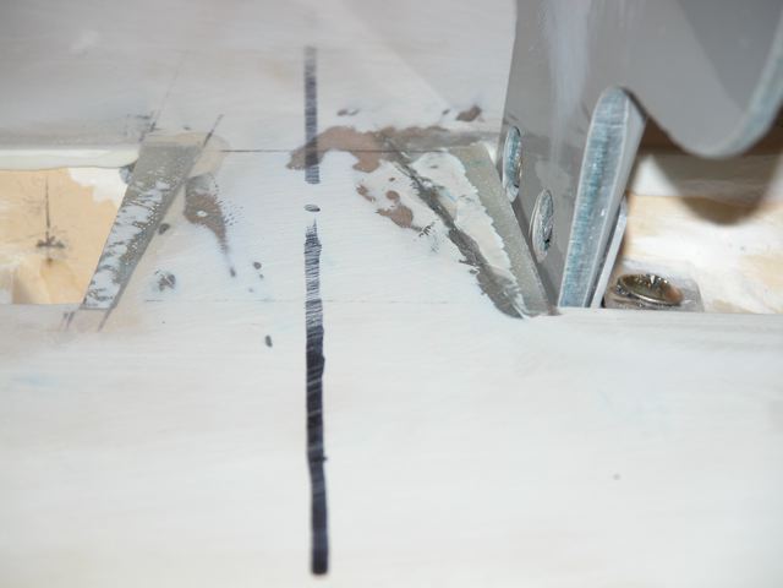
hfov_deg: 10.4
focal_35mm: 191
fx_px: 4320
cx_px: 392
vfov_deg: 7.8
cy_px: 294
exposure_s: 1/125
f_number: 4
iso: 100
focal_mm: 48.5
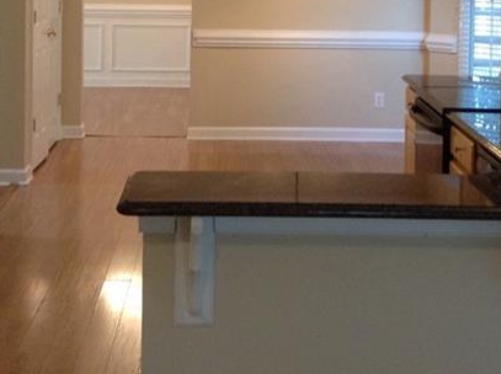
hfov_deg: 23.6
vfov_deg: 17.3
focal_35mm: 83
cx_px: 241
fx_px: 1199
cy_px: 0
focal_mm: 3.3
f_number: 2.4
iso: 100
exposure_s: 1/24
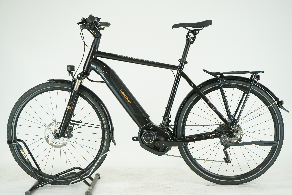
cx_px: 146
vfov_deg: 24.2
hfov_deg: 35.6
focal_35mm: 56
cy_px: 98
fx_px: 454
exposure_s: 1/200
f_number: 5.6
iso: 1600
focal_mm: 56
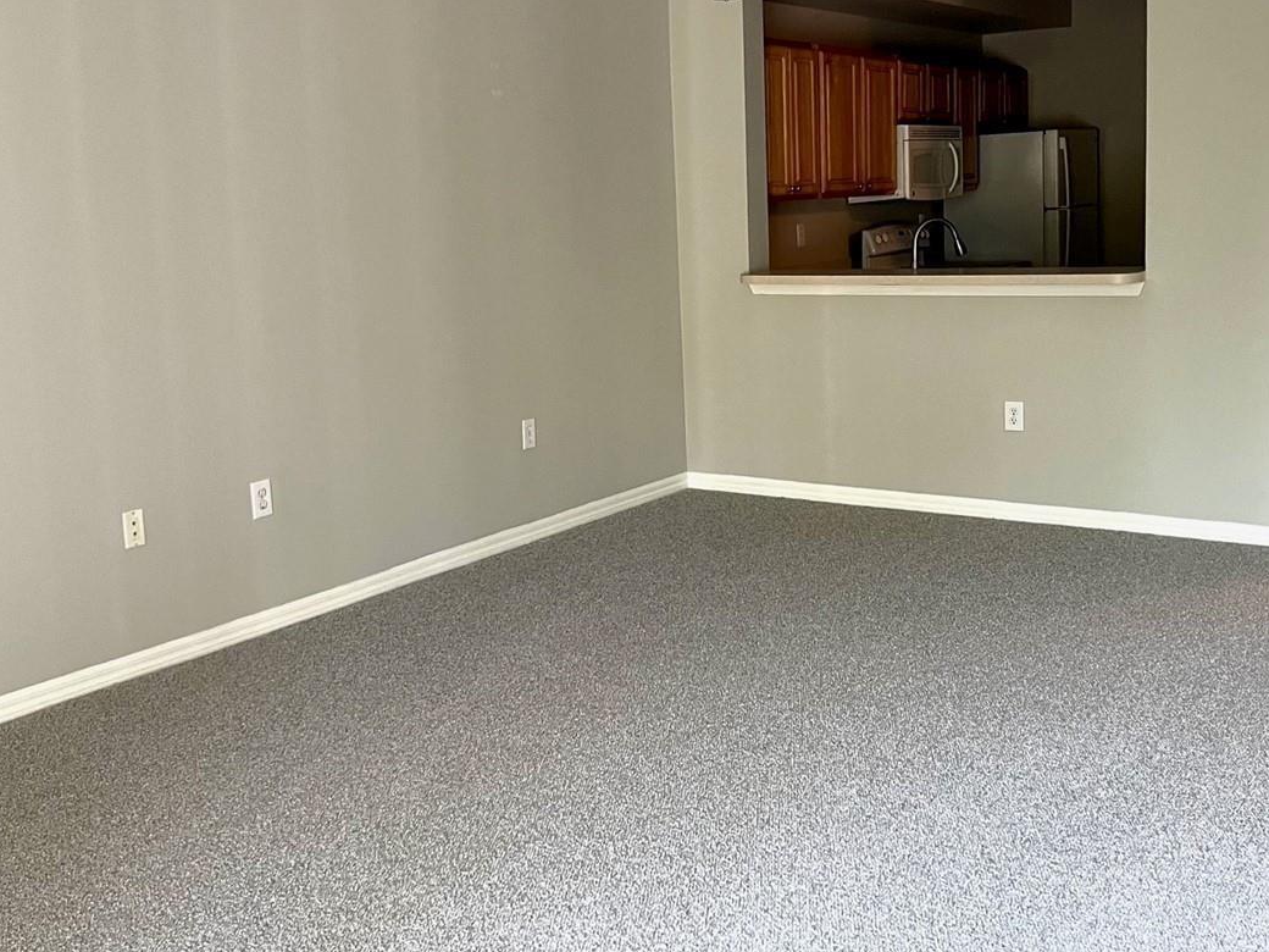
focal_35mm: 40
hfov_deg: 46.8
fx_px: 1466
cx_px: 676
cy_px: 378
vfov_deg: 35.8
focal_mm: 5.7
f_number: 1.5
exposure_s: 1/60
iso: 200
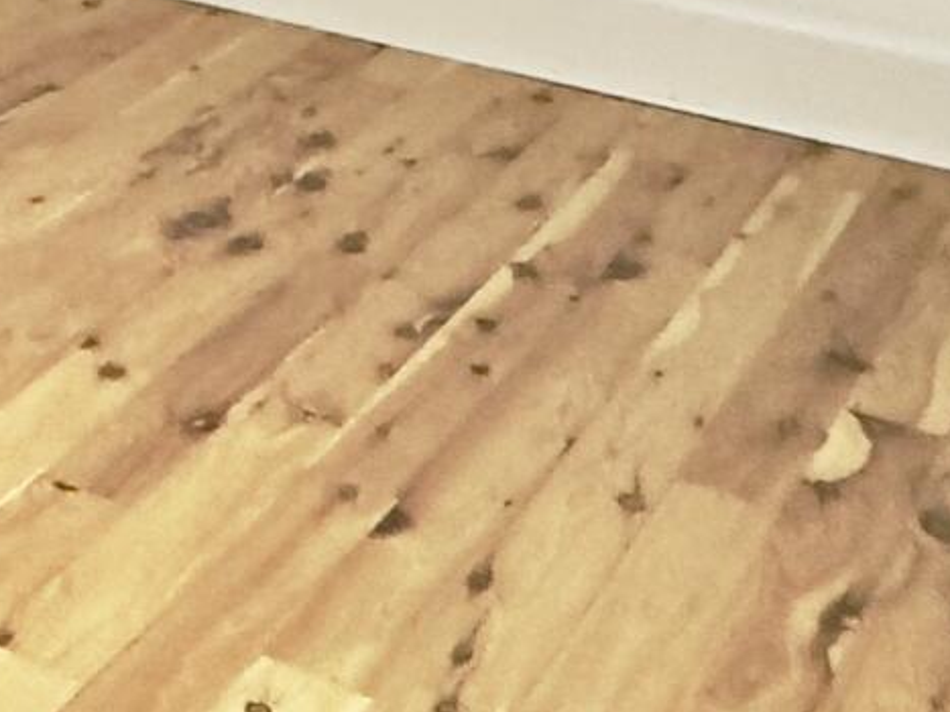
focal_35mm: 90
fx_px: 2469
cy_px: -413
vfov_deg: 15.0
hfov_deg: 17.4
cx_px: -789
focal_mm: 2.22
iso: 640
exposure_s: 1/60
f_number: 2.2
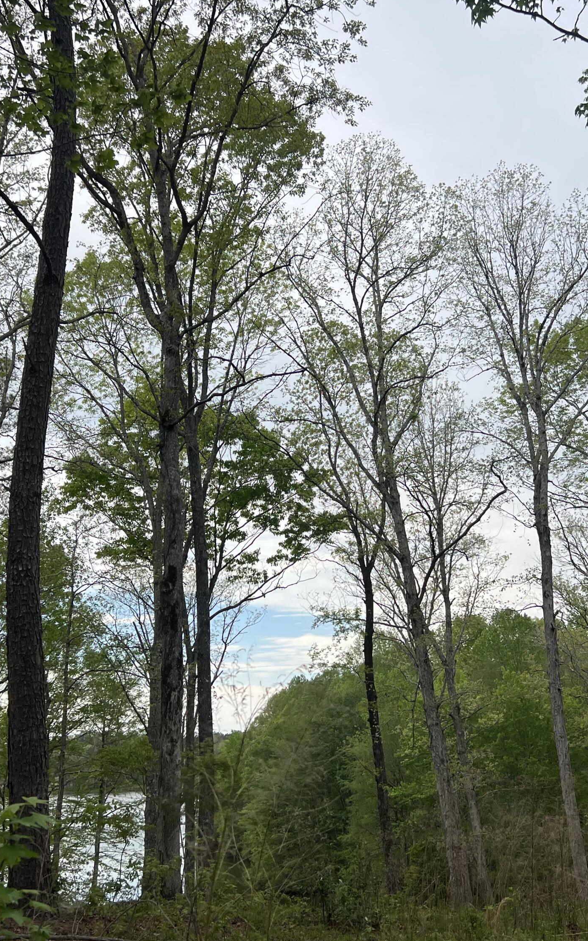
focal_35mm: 37
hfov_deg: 34.4
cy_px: 471
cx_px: 330
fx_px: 949
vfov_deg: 52.7
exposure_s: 1/3460
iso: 50
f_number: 1.5
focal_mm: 5.7
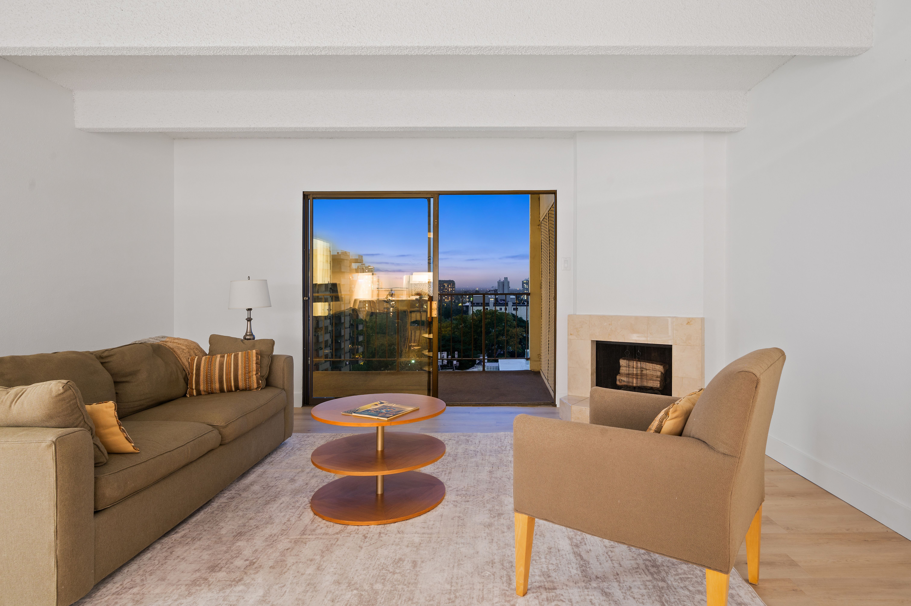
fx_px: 480
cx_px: 456
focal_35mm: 19
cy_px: 303
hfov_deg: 86.9
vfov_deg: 64.5
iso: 250
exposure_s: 13
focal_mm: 19
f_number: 9
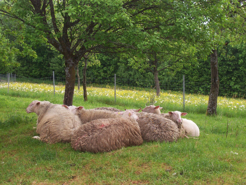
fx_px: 462
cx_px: 123
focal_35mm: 65
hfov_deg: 29.8
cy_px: 92
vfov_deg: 22.6
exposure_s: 1/137
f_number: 3.6
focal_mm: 10.8
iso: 140
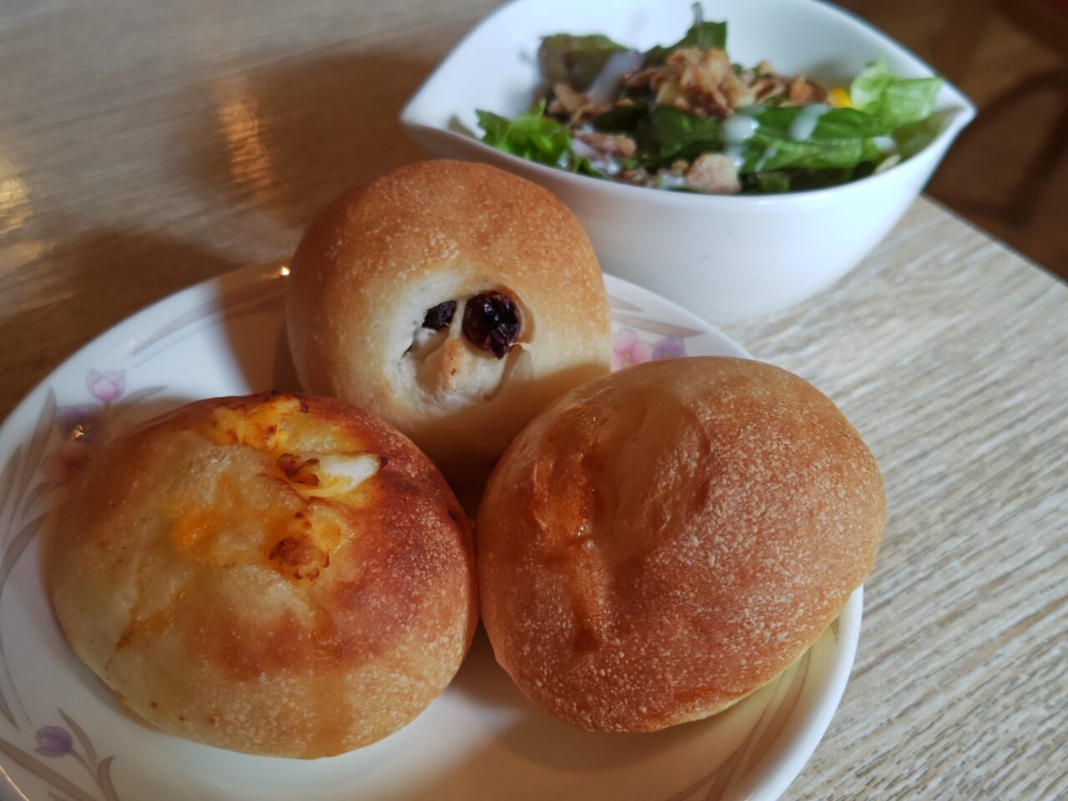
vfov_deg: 58.9
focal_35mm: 23
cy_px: 400
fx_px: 710
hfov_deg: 73.9
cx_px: 534
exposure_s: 1/100
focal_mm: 5.56
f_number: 1.9
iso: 166
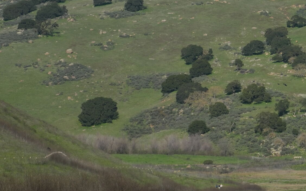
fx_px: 2377
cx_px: 360
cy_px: 34
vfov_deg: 4.6
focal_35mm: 285
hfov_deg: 7.3
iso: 400
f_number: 5.6
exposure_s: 1/2500
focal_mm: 73
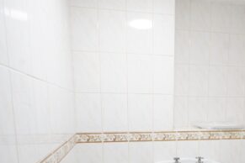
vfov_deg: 35.5
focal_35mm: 35
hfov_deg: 53.3
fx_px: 238
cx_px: 165
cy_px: 148
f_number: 5
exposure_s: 1/30
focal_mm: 17
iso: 400
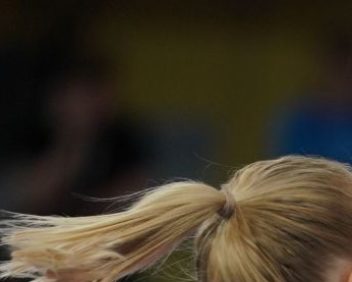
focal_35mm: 966
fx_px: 10066
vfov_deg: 1.6
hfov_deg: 2.0
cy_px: 595
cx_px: 502
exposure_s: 1/1000
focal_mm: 198
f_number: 2.8
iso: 1000
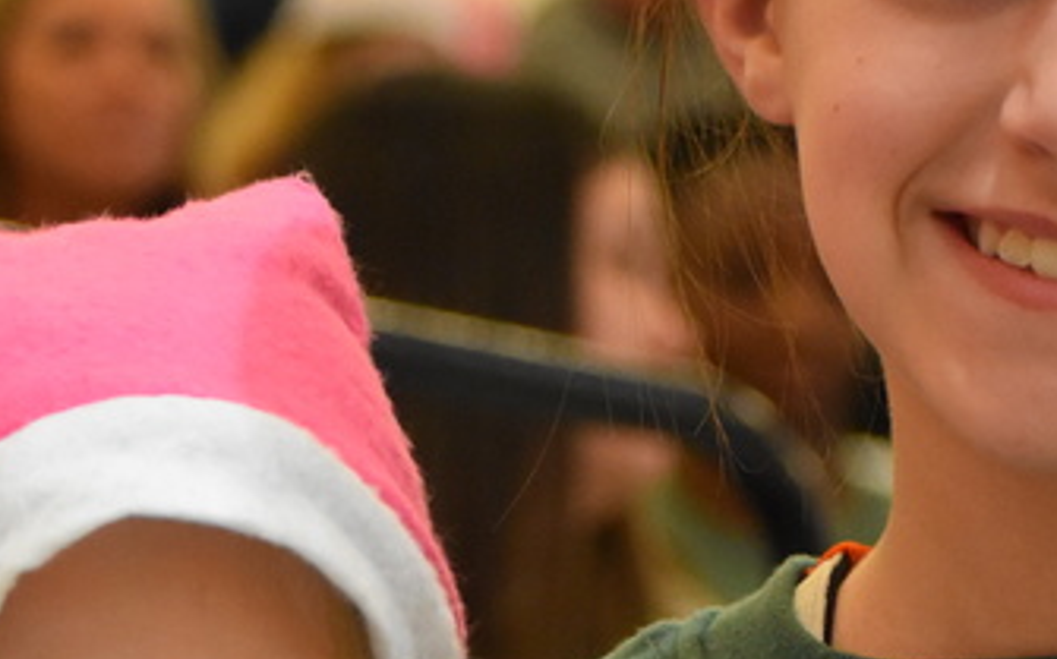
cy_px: 977
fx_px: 9415
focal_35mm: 327
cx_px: 588
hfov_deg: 6.4
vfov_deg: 4.0
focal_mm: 70
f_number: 4.5
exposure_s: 1/160
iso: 3200
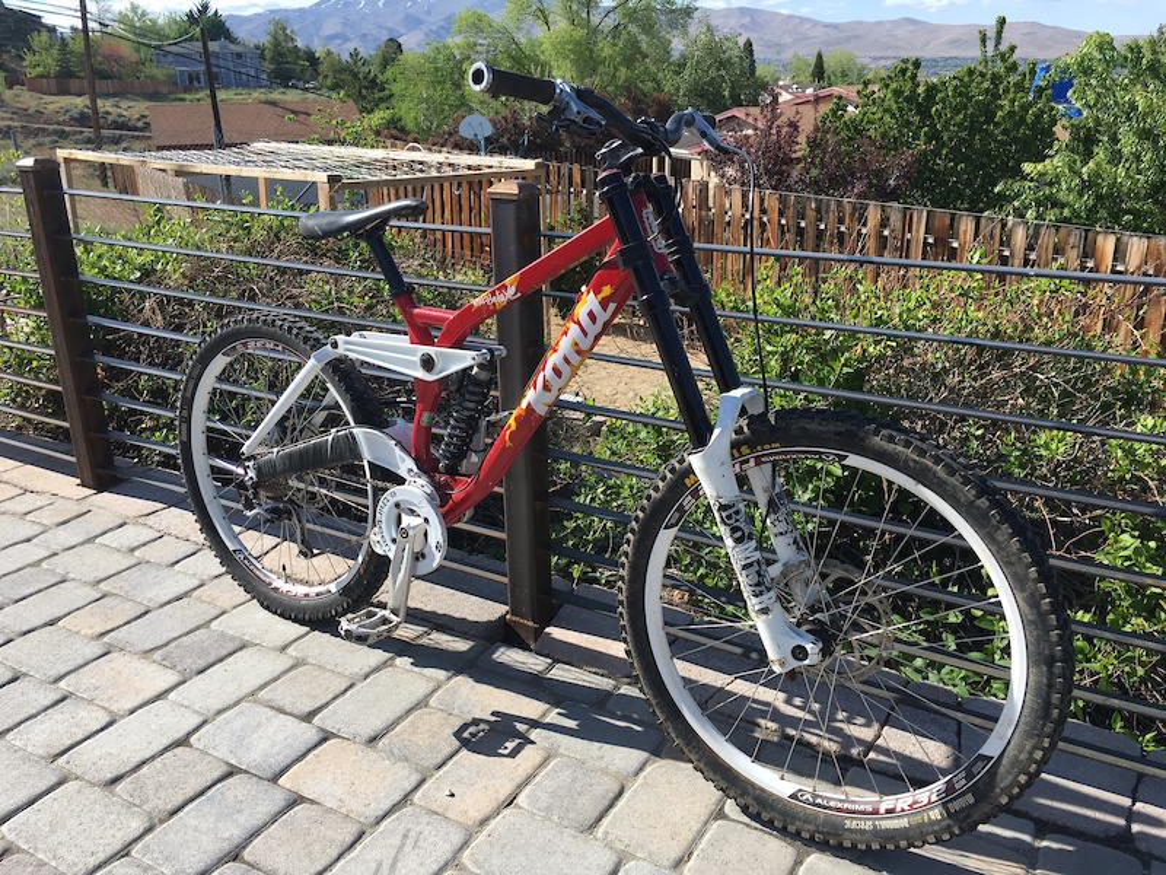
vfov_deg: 48.2
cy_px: 438
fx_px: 977
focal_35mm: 29
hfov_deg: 61.7
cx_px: 583
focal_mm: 4.15
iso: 25
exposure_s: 1/1054
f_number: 2.2
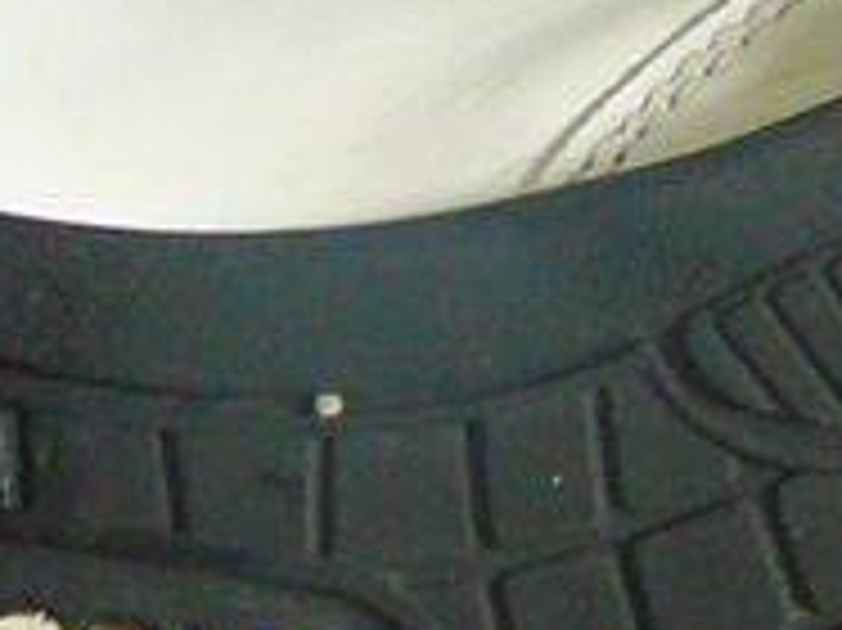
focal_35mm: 187
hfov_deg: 10.6
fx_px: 4546
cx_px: 473
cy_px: -140
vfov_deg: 7.9
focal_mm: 5.2
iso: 200
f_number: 2.8
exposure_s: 1/15
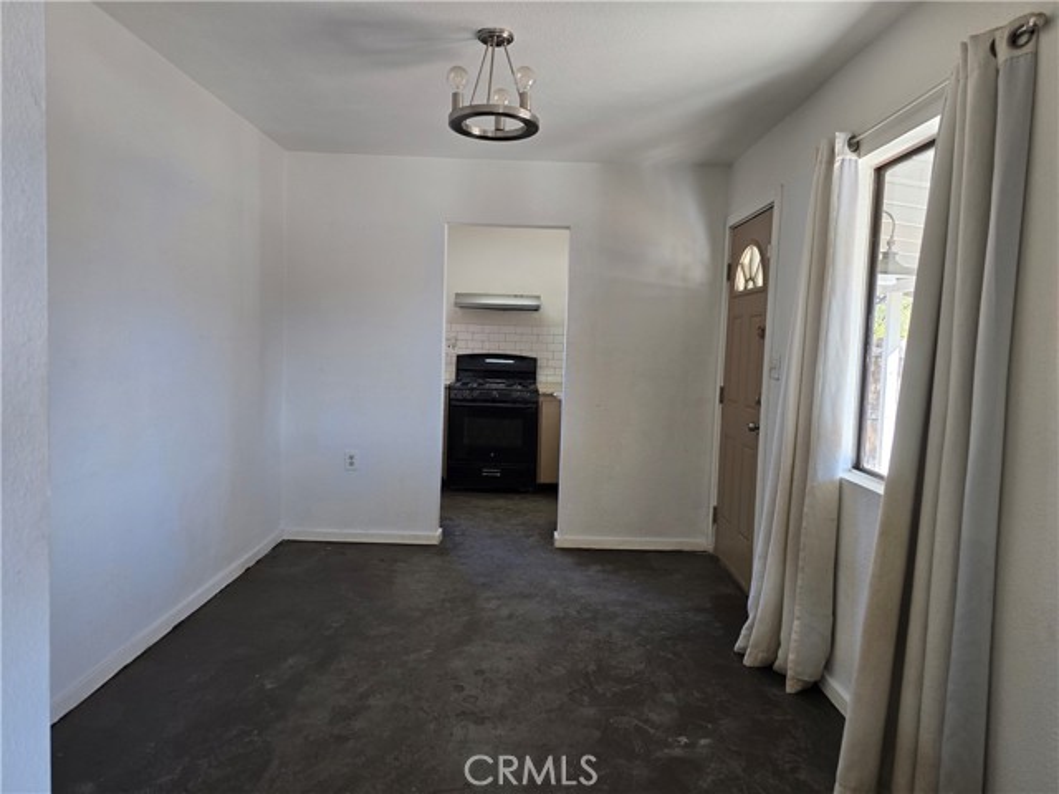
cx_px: 530
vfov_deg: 58.9
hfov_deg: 73.9
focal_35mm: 23
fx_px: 704
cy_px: 397
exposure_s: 1/120
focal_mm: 6.3
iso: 100
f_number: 1.7
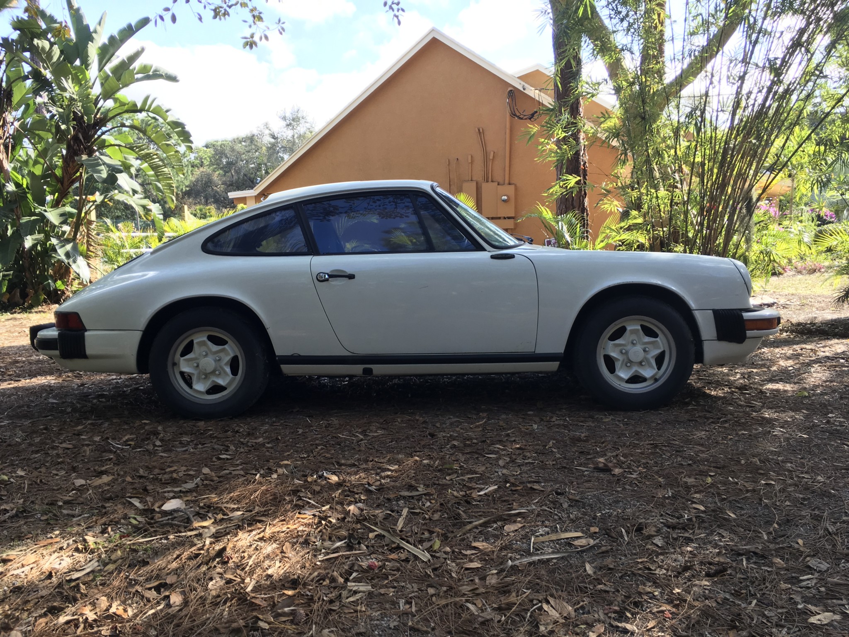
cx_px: 424
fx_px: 711
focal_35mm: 29
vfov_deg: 48.2
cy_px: 318
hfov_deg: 61.7
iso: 25
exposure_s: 1/168
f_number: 2.2
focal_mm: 4.15
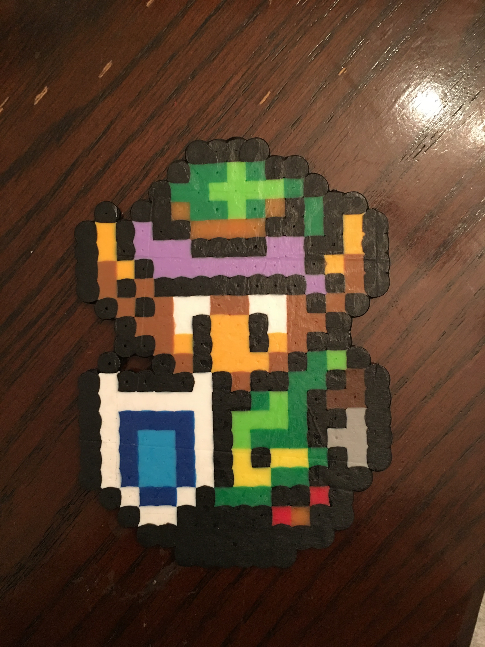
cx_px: 242
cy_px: 324
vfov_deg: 61.7
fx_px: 542
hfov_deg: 48.2
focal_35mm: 29
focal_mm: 4.15
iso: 80
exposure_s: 1/10
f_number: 2.2
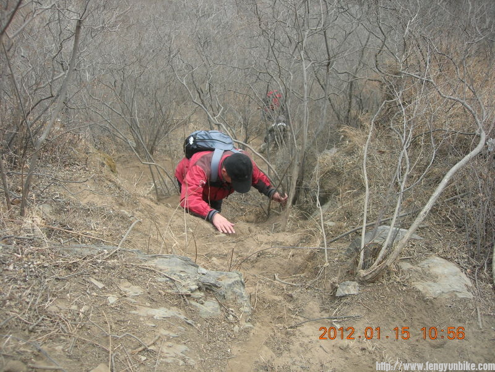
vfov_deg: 37.7
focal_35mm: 38
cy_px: 186
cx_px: 248
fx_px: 543
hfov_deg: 49.0
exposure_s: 1/114
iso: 64
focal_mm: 7.8
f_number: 2.8
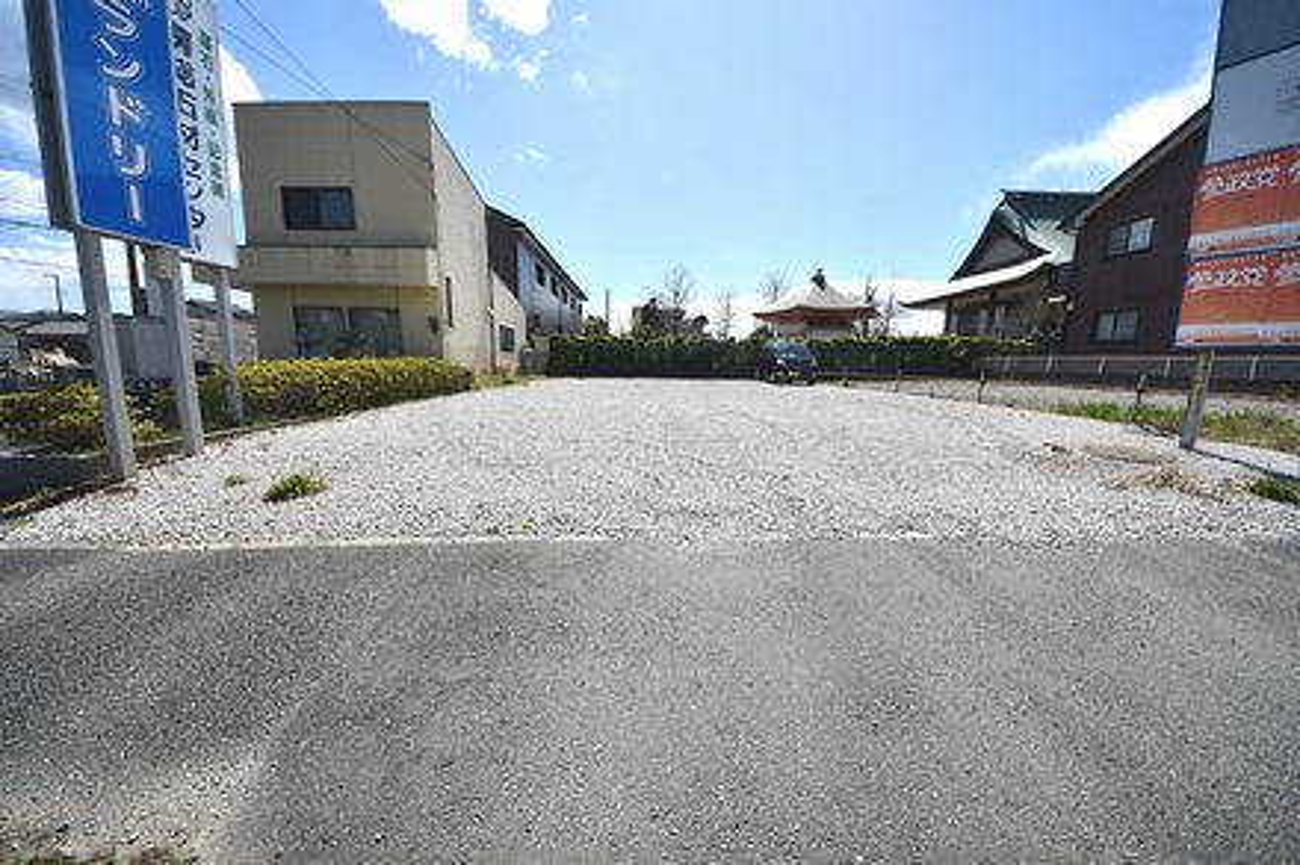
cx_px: 650
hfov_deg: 112.6
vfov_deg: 90.0
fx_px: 433
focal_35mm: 12
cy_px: 432
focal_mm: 8
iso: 100
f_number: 9
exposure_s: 1/400
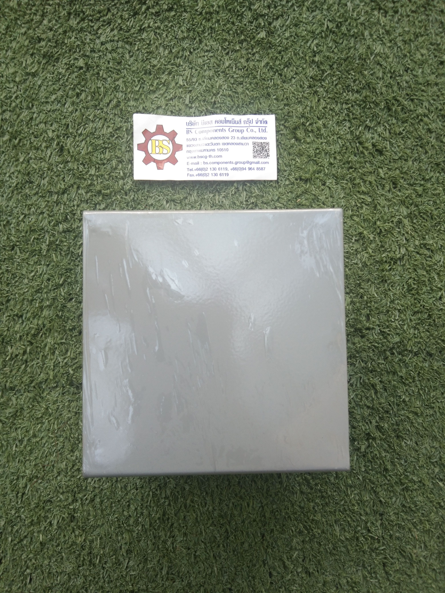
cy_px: 296
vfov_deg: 60.0
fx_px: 514
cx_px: 222
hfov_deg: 46.8
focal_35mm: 30
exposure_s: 1/100
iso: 56
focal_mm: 3.65
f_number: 2.2
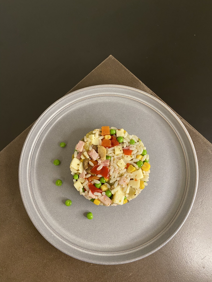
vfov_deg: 67.3
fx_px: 212
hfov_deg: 53.1
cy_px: 141
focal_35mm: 26
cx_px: 106
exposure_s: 1/50
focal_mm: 4.25
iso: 160
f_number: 1.8
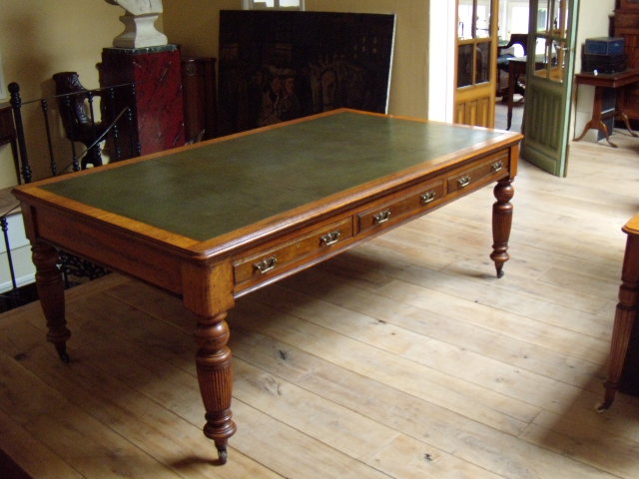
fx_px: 665
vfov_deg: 39.7
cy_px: 240
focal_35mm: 36
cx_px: 320
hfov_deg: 51.4
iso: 400
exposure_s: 1/10
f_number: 3.6
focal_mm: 6.4
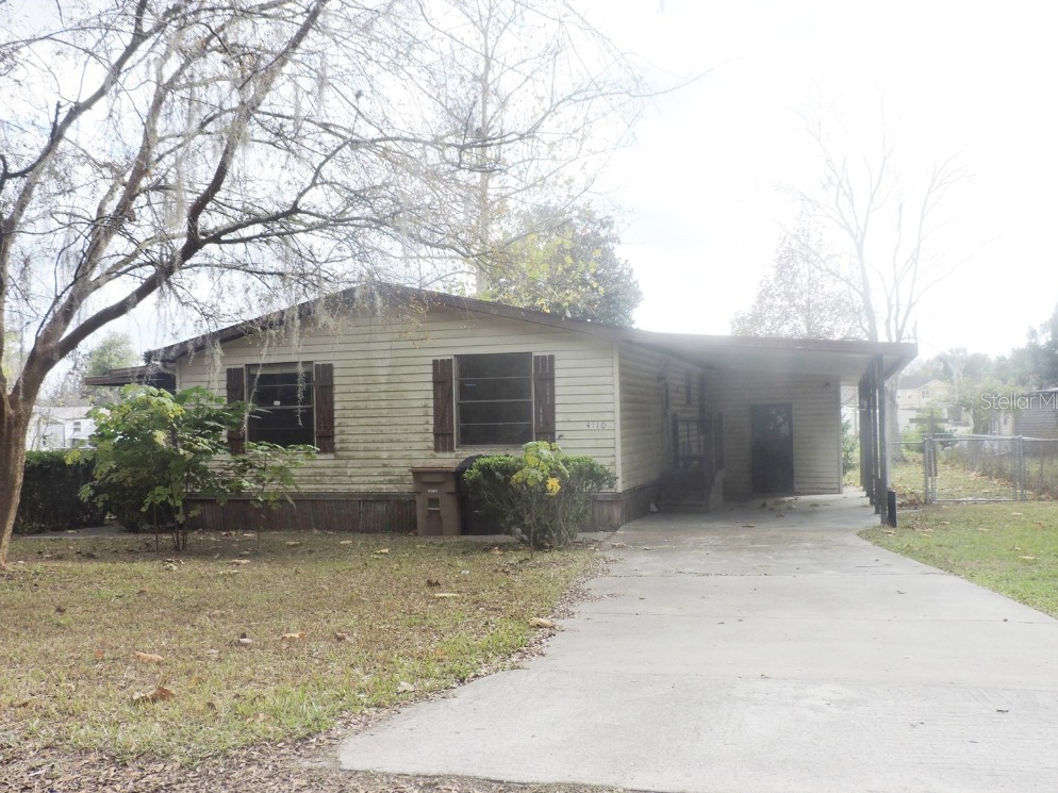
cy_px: 400
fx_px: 1039
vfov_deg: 41.8
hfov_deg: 54.0
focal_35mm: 34
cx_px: 535
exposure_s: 1/500
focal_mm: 5.9
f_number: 3.2
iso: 100
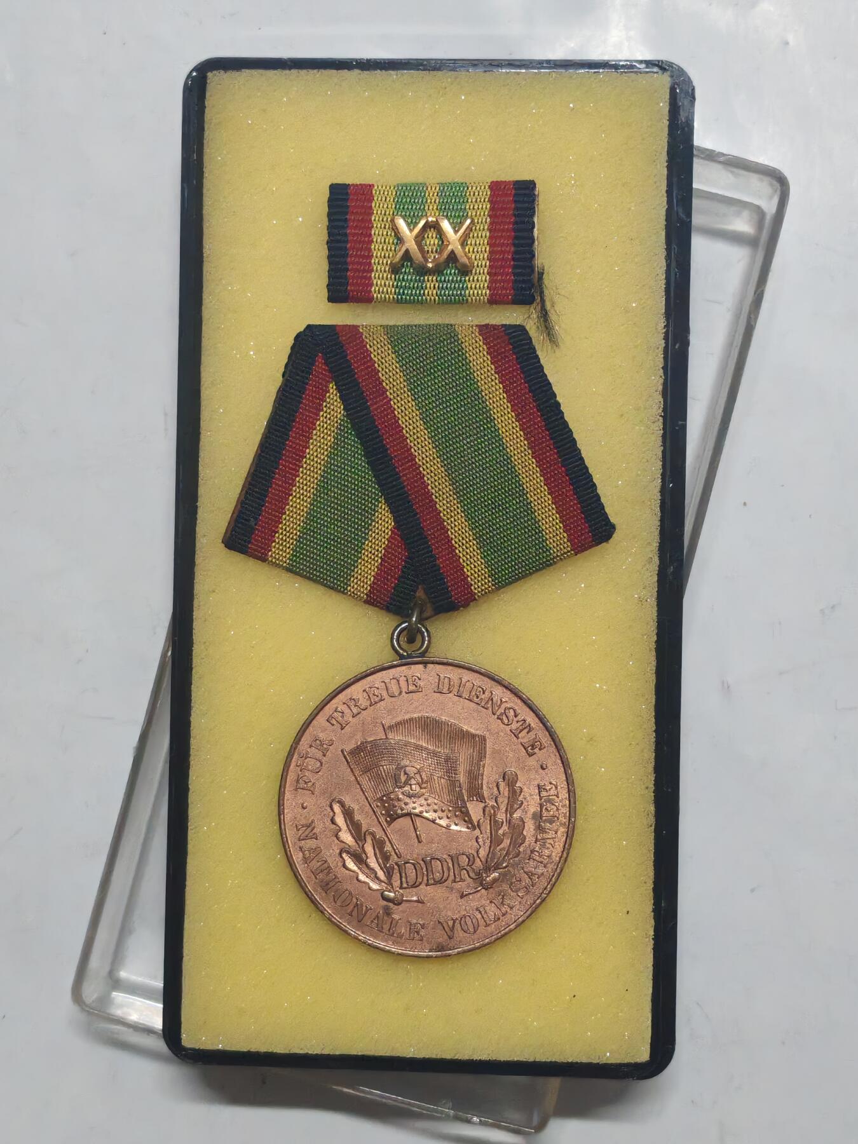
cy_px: 572
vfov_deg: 28.6
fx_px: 2247
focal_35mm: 68
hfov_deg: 21.6
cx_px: 429
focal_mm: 5.52
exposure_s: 1/33
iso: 1000
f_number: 1.95
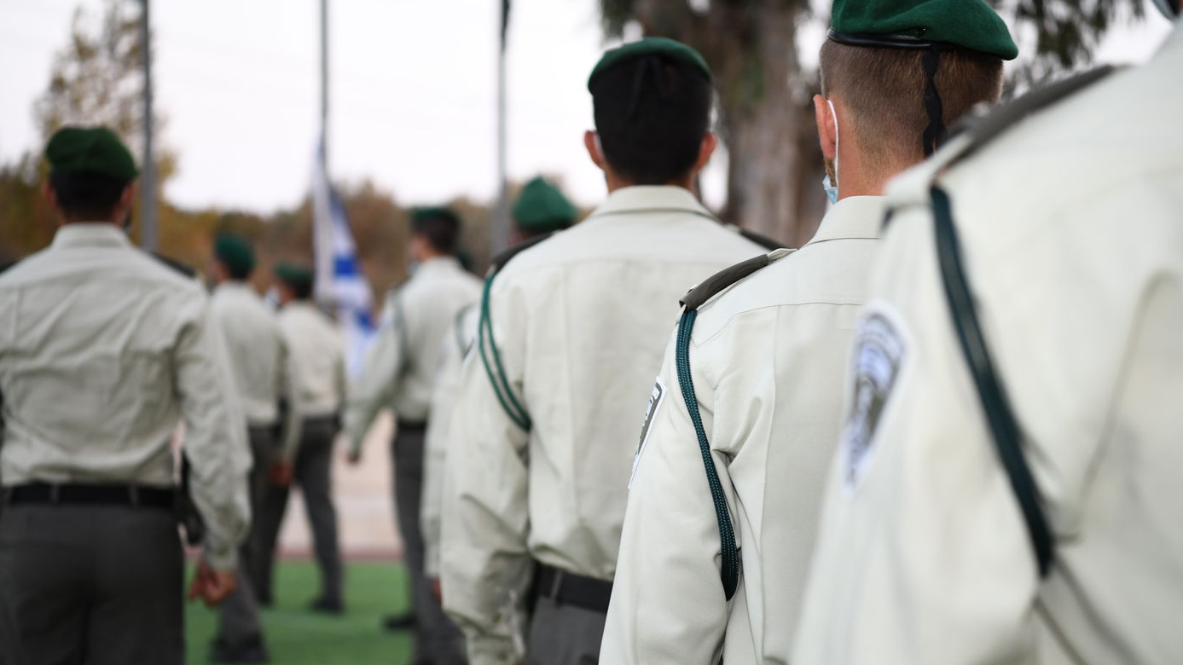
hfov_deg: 28.6
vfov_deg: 16.3
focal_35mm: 74
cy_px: 395
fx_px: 2321
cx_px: 588
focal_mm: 70
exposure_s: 1/200
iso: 1000
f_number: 2.8
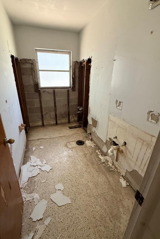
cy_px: 119
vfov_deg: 96.7
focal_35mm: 16
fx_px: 107
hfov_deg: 73.7
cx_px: 76
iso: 400
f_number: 2.2
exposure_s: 1/60
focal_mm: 2.22
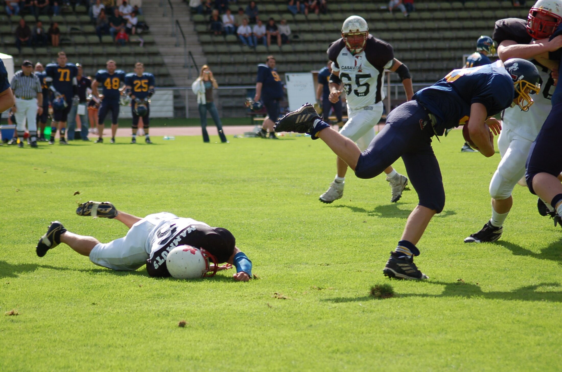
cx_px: 281
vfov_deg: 9.1
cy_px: 186
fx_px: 2337
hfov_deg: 13.7
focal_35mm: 150
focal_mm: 100
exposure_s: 1/1250
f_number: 4.5
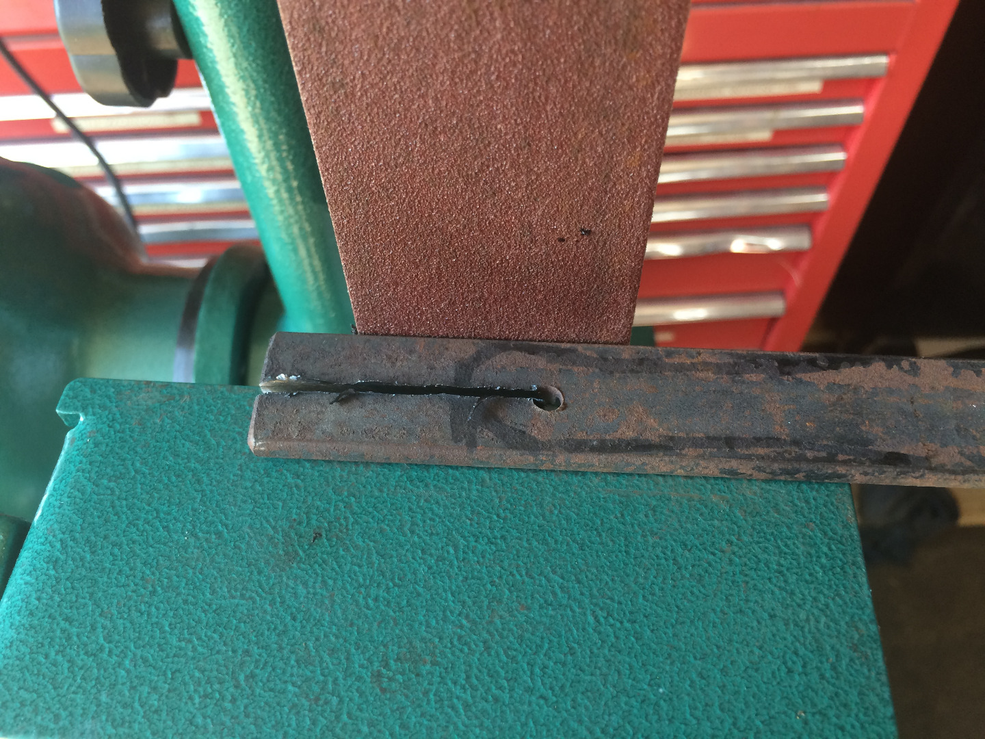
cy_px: 370
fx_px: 825
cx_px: 492
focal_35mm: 29
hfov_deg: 61.7
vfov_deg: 48.2
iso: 32
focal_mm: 4.15
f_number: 2.2
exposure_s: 1/30
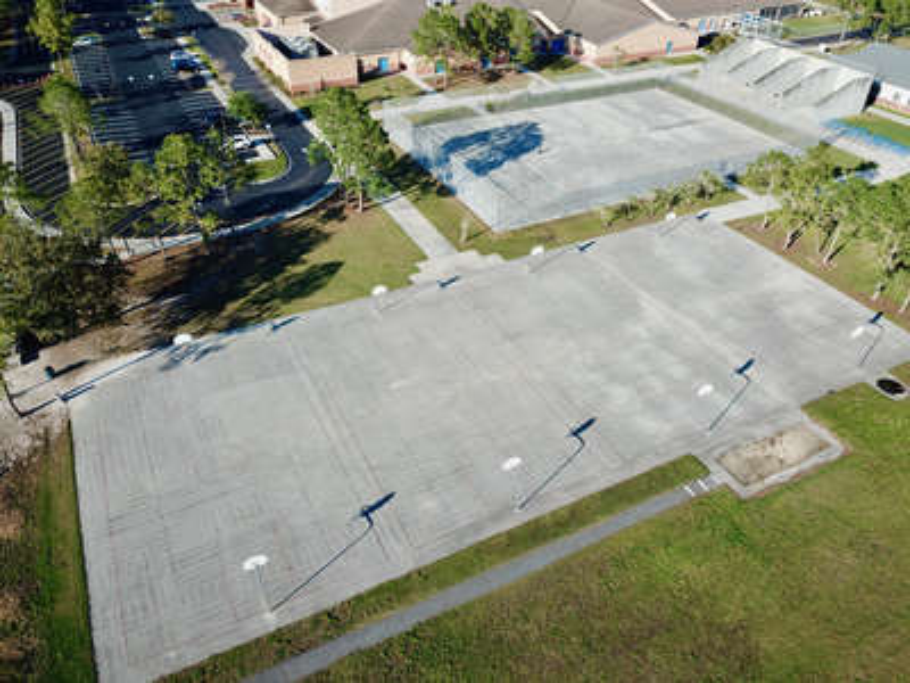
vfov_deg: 53.1
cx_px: 455
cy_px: 342
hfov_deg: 67.3
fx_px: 683
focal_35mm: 26
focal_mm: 4.73
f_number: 2.2
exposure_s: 1/749
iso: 100
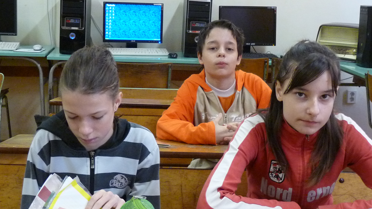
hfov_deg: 32.8
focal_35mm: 64
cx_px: 186
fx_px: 631
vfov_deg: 18.8
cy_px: 115
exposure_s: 1/30
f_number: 3
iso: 400
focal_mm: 5.9
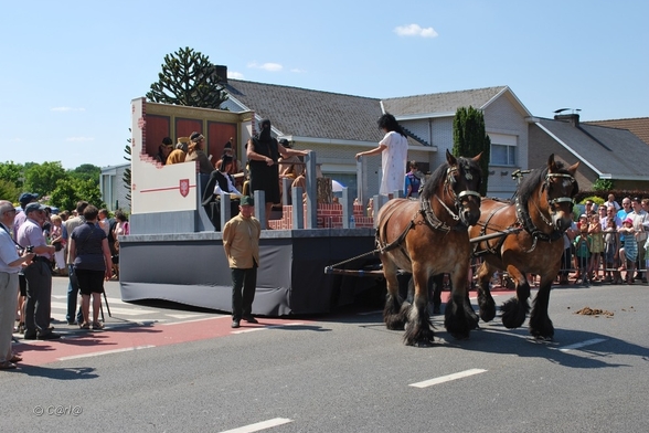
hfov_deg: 40.3
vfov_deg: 27.5
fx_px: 883
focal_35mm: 49
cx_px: 322
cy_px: 214
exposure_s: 1/200
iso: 100
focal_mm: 32
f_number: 7.1
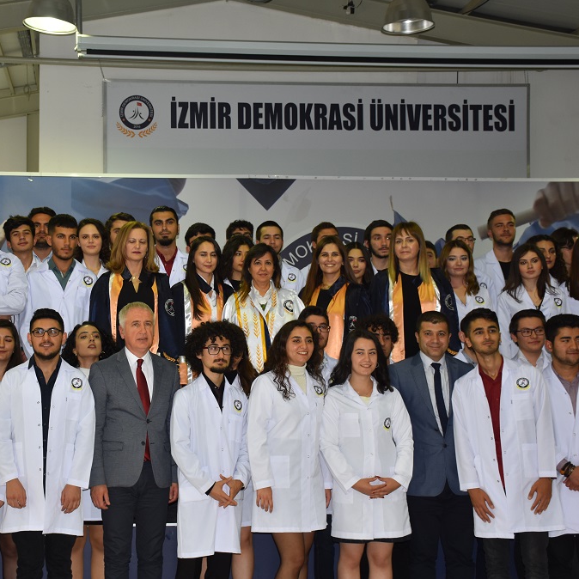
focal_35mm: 62
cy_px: 291
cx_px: 187
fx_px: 1173
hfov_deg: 27.5
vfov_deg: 27.7
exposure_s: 1/60
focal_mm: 32
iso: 400
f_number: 4
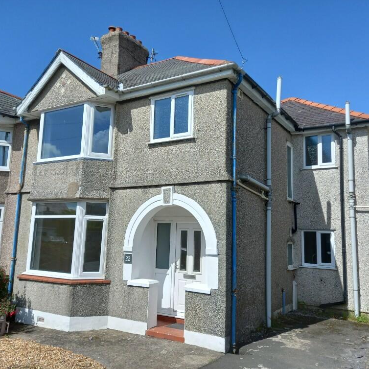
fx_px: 362
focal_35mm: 30
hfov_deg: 54.0
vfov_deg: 54.0
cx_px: 193
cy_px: 186
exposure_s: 1/926
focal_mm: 4.6
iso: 25
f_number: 2
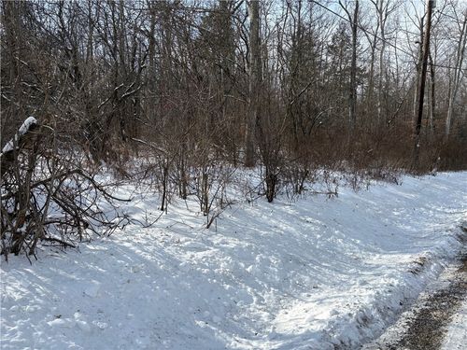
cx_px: 234
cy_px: 175
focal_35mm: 26
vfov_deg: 53.1
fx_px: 351
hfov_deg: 67.3
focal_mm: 5.96
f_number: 1.6
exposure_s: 1/4065
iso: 50
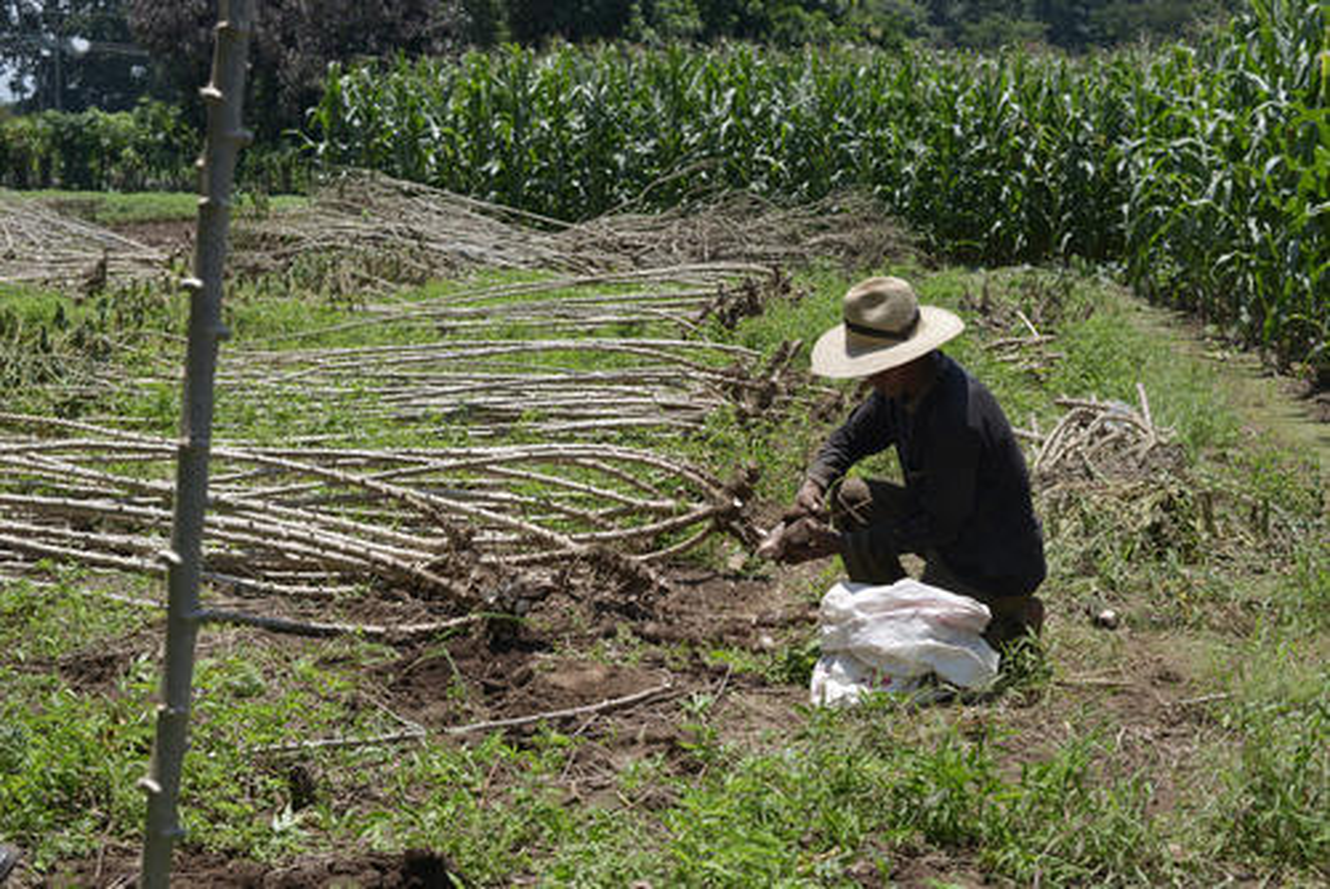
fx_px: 1848
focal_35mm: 50
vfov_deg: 27.0
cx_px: 665
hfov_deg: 39.6
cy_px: 444
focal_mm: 50
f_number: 8
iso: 200
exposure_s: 1/640
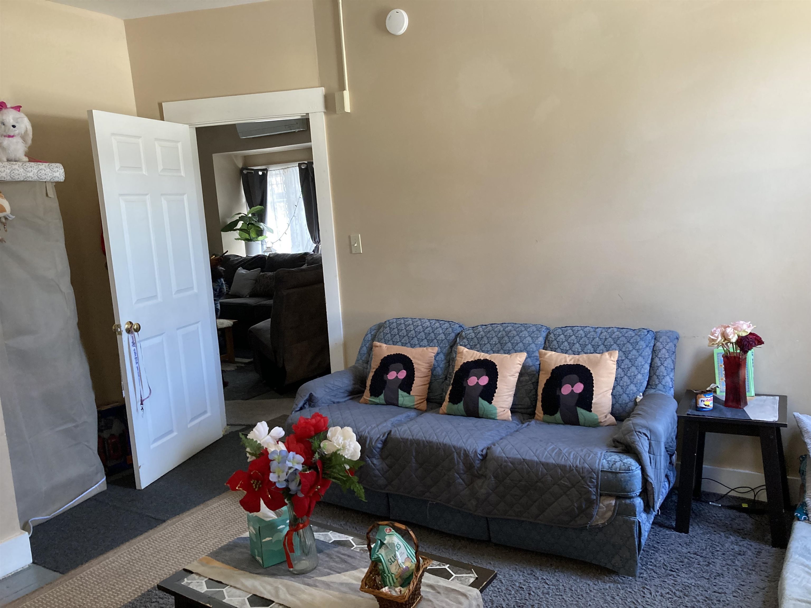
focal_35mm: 28
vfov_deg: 49.7
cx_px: 406
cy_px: 304
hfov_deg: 63.4
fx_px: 656
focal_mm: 3.99
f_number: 1.8
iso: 200
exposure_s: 1/60
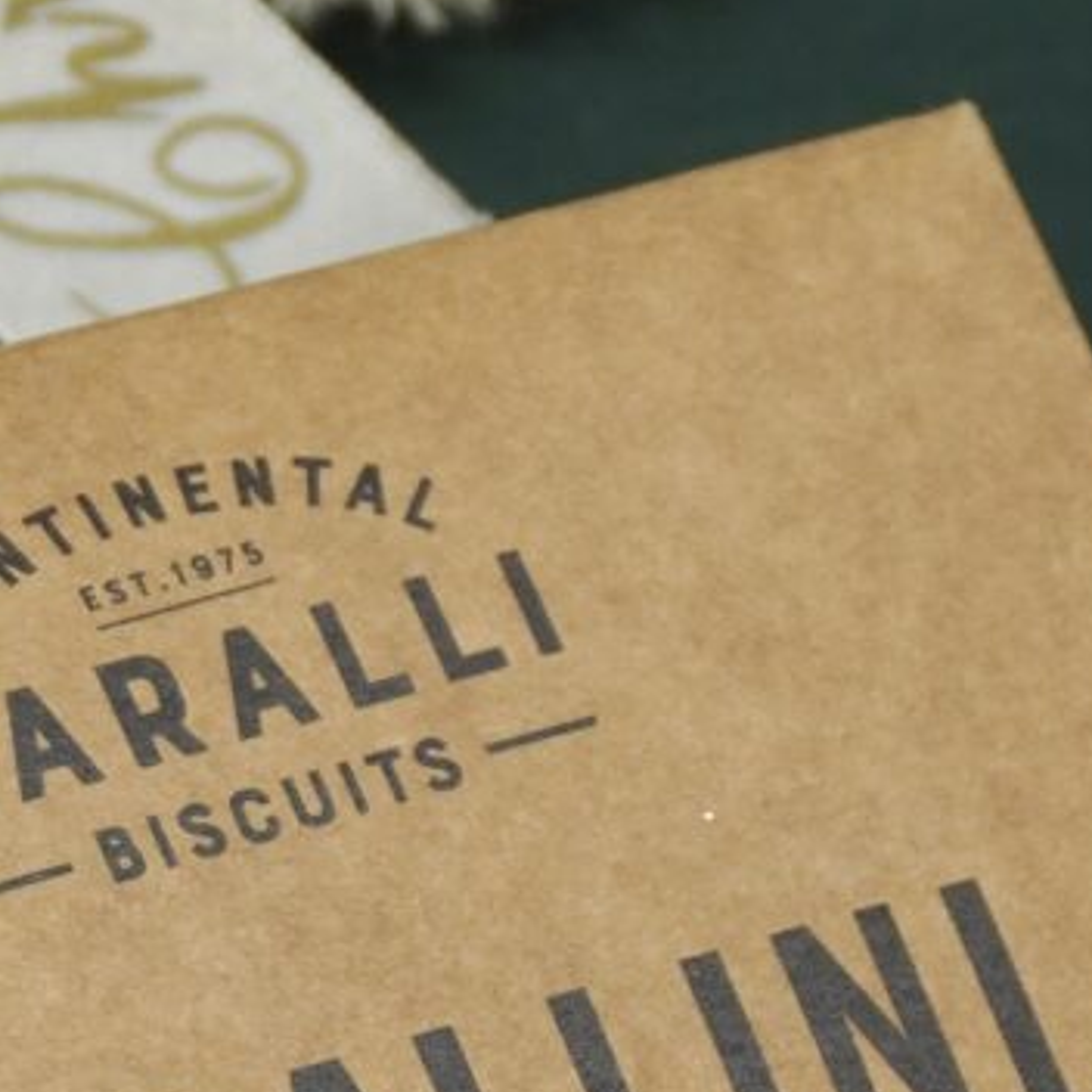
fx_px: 10246
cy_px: 1412
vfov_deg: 6.1
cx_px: 659
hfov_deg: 6.1
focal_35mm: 287
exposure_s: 1/160
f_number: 5
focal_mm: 31
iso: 160
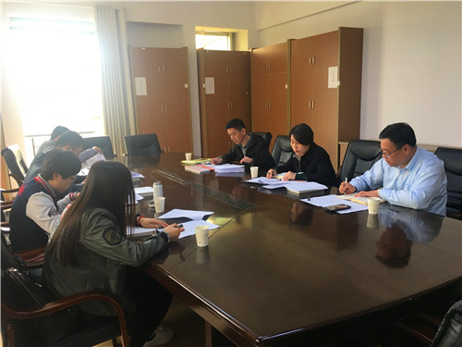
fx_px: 387
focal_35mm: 29
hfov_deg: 61.7
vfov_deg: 48.2
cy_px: 174
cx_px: 231
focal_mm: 4.15
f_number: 2.2
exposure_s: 1/33
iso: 32
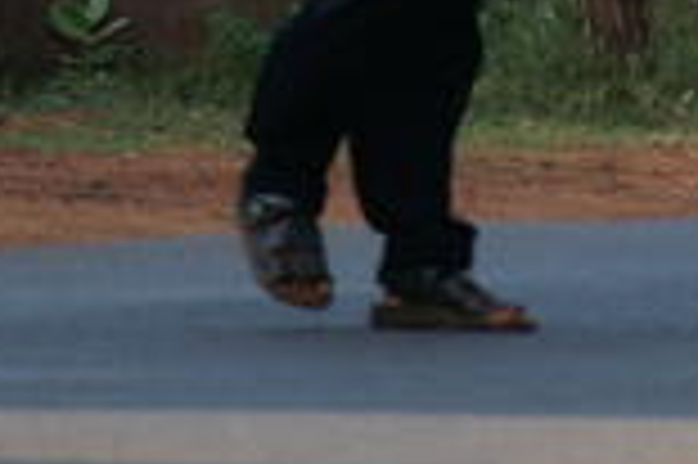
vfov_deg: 0.7
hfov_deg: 1.1
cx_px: 689
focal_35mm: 1855
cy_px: -356
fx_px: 35928
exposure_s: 1/250
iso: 200
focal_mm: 300
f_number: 7.1
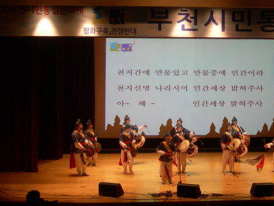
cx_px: 196
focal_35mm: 112
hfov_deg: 17.5
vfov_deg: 13.2
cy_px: 58
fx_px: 887
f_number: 3.7
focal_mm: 14.9
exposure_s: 1/60
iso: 200
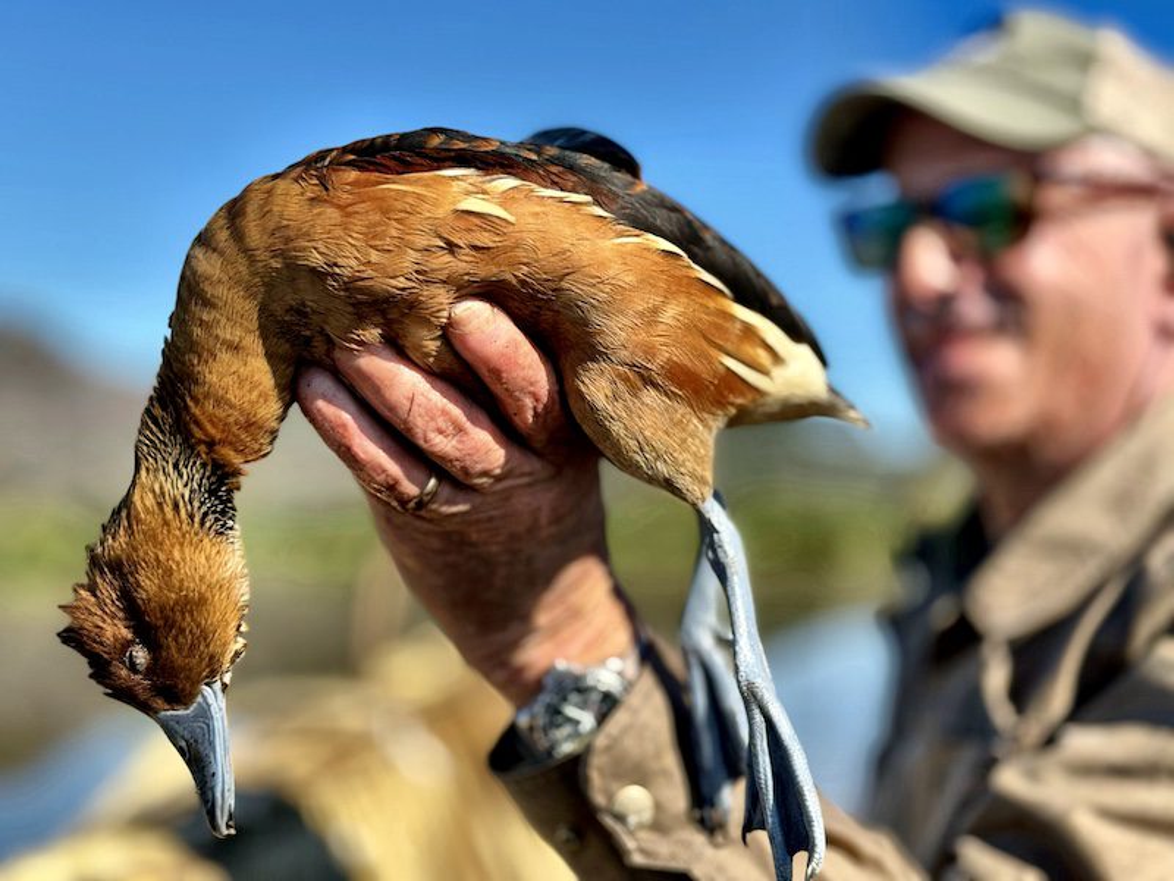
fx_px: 1628
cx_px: 587
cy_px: 440
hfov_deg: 39.7
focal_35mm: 48
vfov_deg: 30.3
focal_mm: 6.86
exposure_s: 1/1984
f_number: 1.78
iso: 64
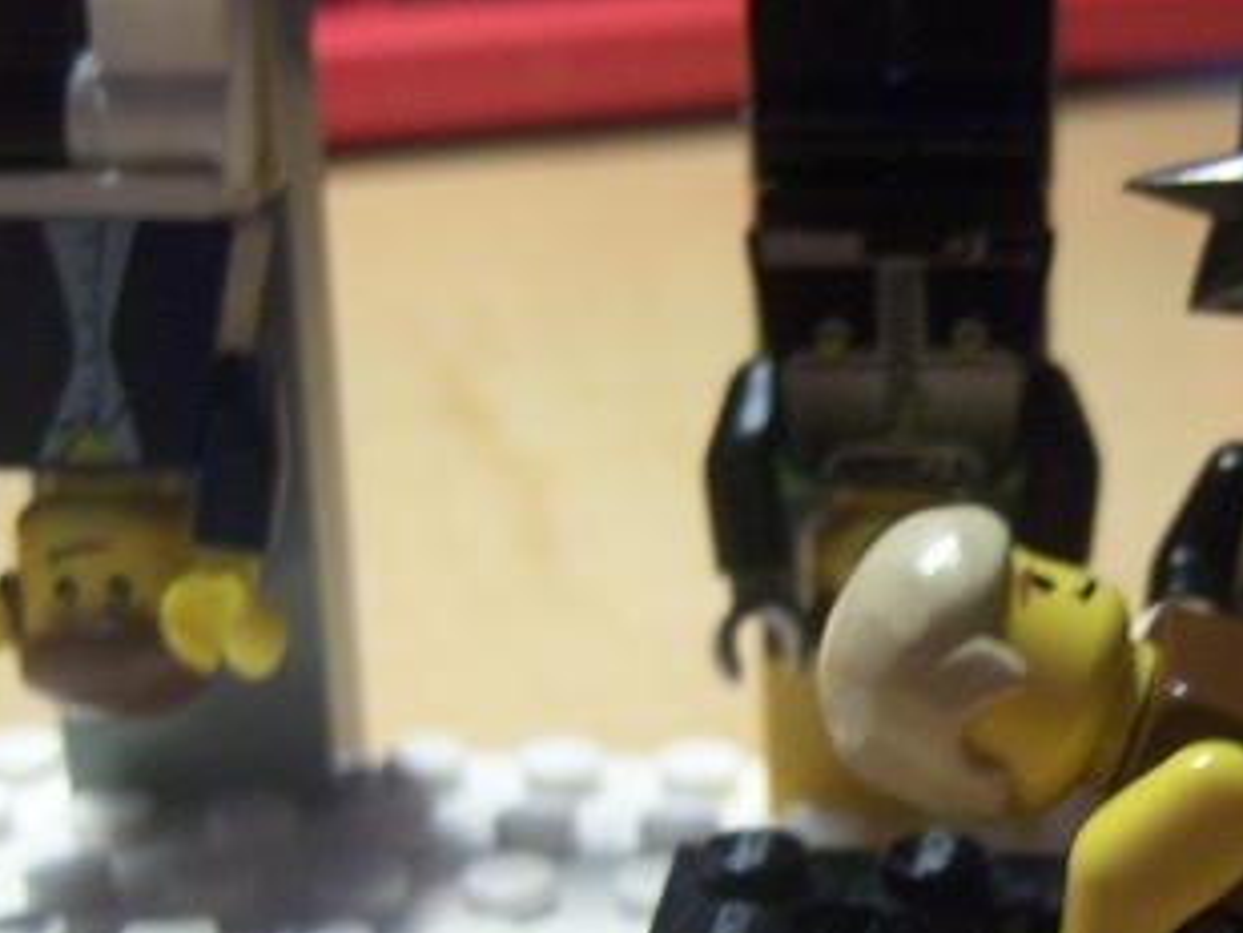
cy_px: 776
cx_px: 982
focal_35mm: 85
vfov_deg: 17.2
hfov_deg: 22.7
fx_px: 3053
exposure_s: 1/50
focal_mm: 7.5
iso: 160
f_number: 2.8
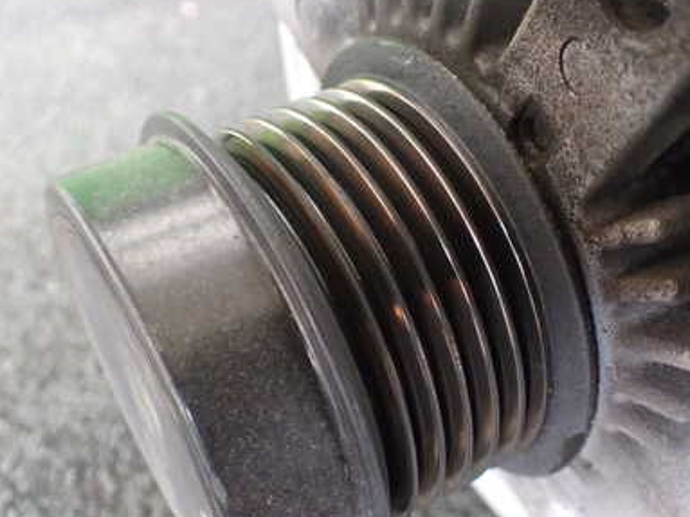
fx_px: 937
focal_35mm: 47
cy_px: 281
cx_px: 380
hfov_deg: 40.4
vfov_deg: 30.8
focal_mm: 5.4
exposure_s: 1/30
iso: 800
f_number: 2.3
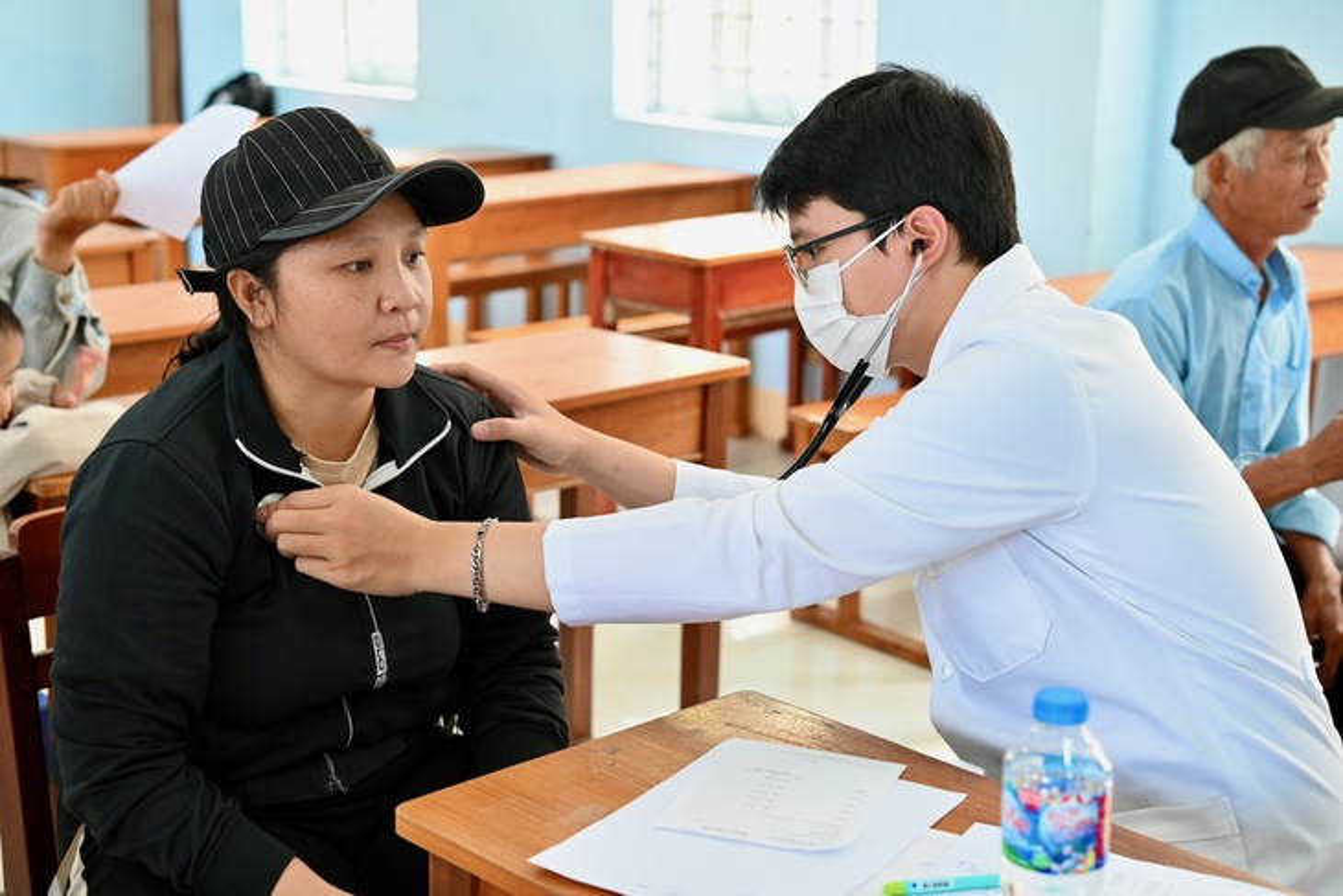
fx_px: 1959
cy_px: 448
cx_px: 672
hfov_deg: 37.8
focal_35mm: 52
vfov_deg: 25.8
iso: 800
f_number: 2.8
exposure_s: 1/125
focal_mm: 35
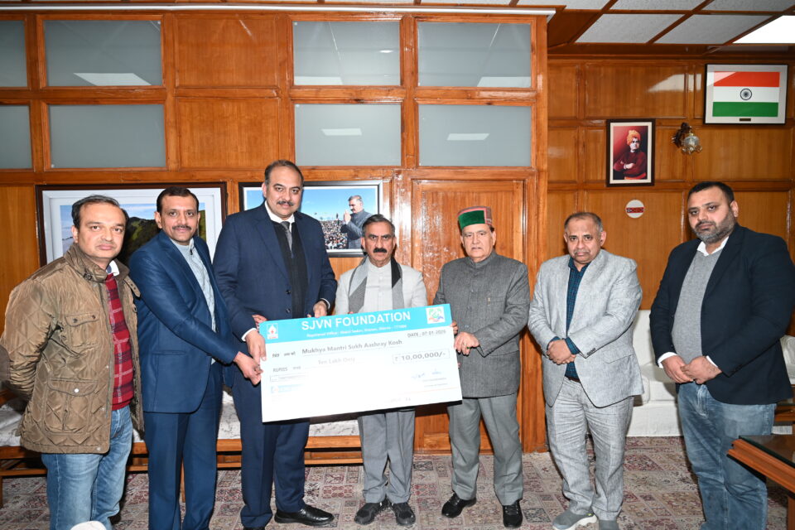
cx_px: 398
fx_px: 530
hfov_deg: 73.7
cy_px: 265
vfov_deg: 53.1
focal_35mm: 24
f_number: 4.5
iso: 320
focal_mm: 24
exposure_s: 1/125
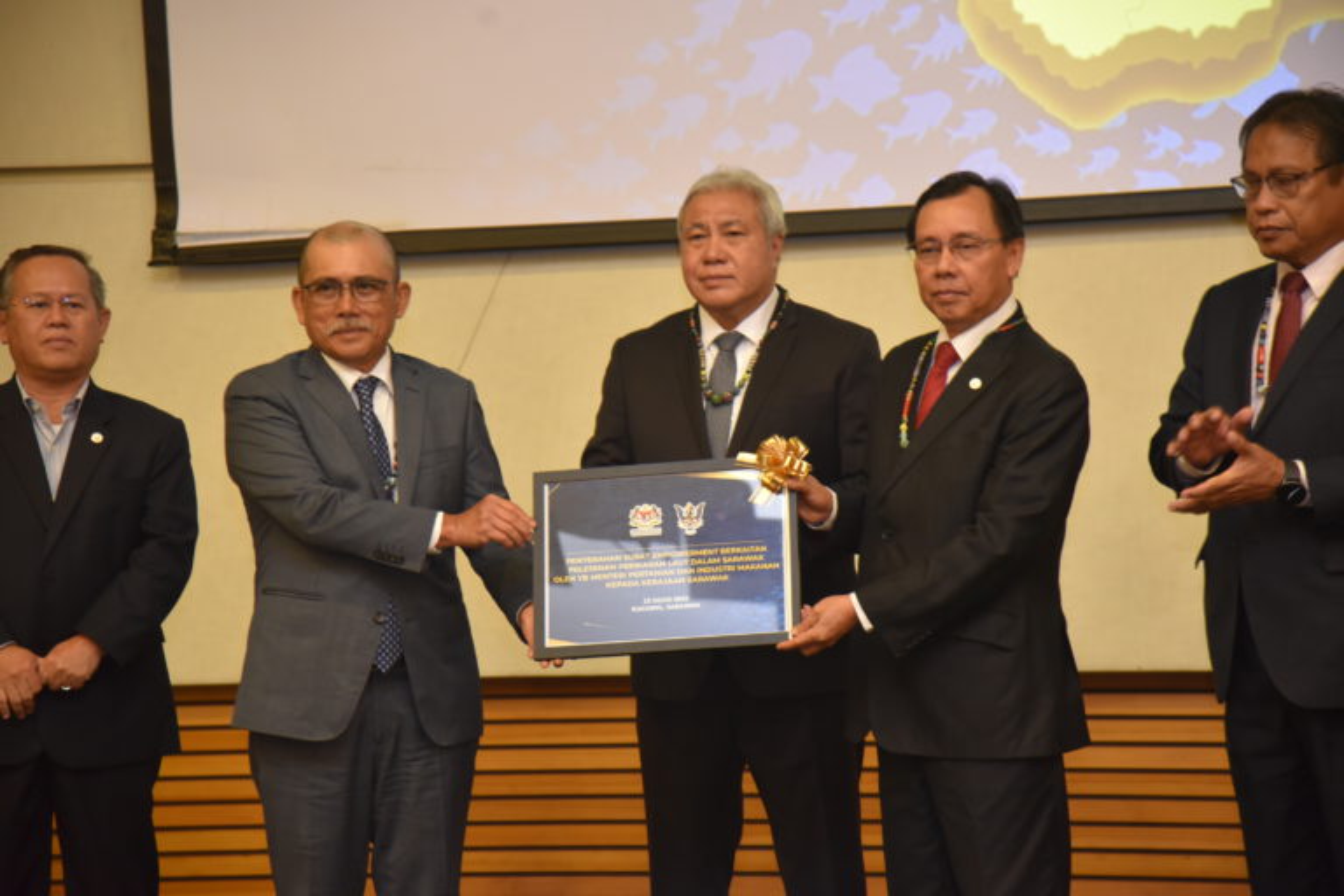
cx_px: 672
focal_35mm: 105
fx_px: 3920
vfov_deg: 13.0
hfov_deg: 19.5
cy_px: 448
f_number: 4
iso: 2800
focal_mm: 105
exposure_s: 1/60
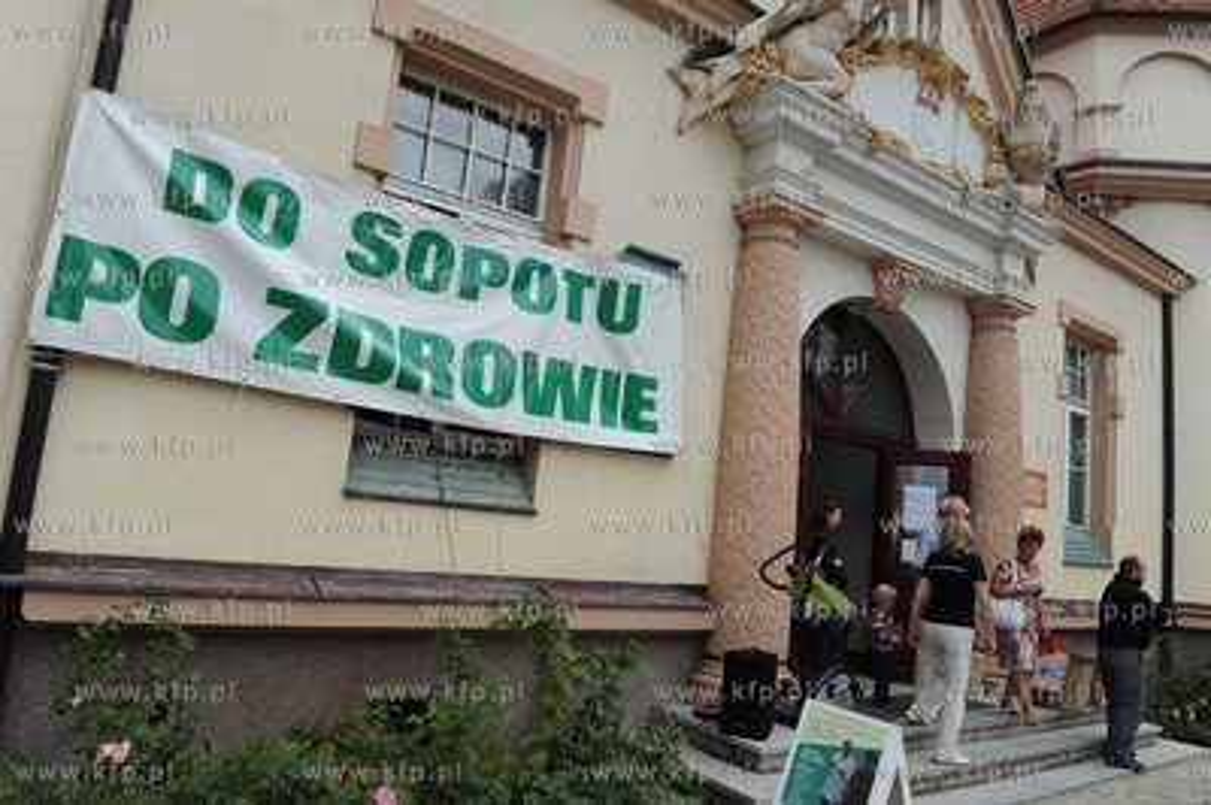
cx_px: 606
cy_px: 402
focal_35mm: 24
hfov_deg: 73.8
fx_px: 807
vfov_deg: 53.1
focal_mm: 24
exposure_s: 1/400
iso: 400
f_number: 10
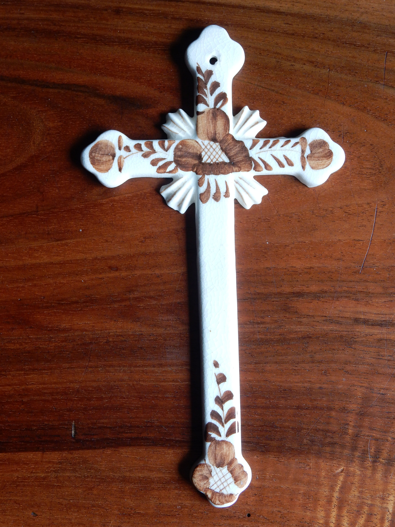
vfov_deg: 37.5
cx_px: 198
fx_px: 776
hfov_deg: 28.6
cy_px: 264
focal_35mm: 51
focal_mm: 9
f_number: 4.5
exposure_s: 1/40
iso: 160
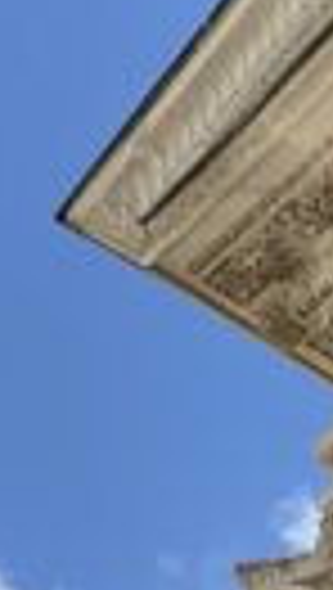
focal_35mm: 221
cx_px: 1418
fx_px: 3458
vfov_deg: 9.1
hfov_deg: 4.9
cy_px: 1207
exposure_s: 1/2066
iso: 32
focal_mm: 4.25
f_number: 1.8
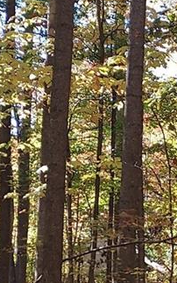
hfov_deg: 10.8
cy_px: 225
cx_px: 148
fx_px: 933
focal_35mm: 121
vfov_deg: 17.1
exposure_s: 1/120
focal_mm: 4.6
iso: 50
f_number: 1.8
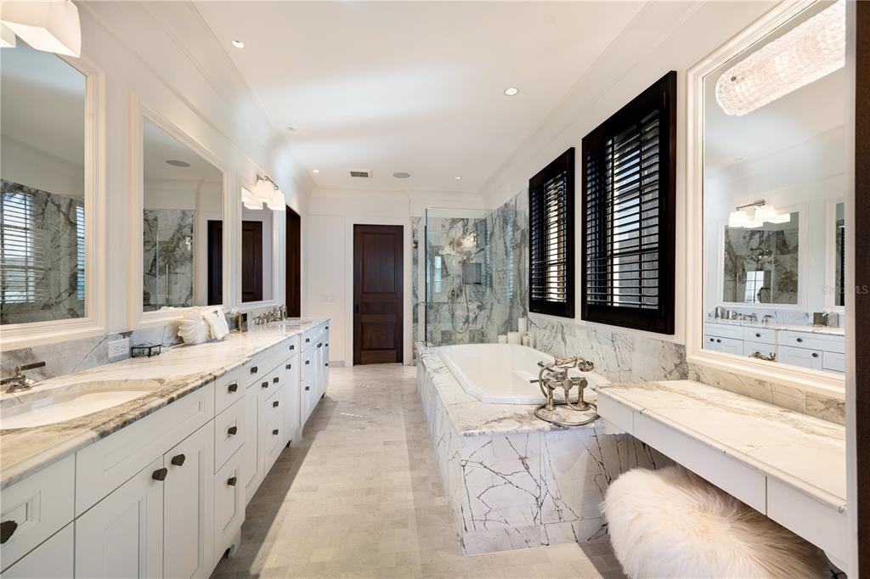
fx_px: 338
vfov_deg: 81.2
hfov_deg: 104.3
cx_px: 435
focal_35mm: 14
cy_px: 290
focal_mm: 14
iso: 100
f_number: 8
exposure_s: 1/3
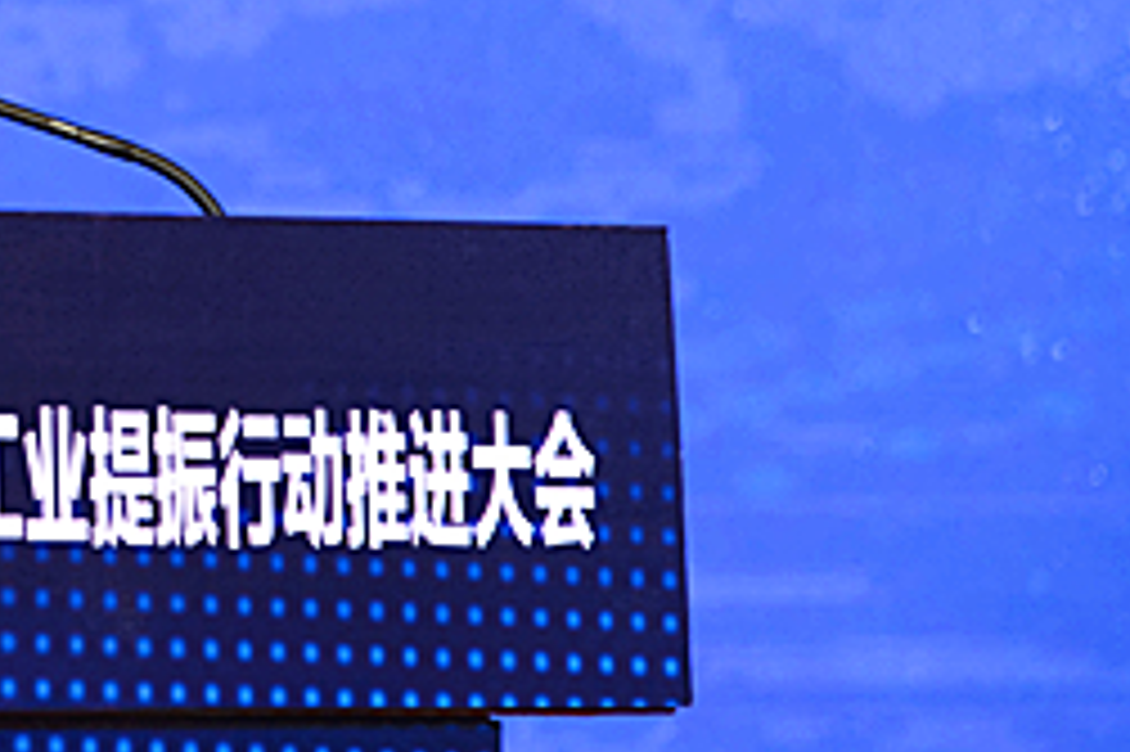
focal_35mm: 383
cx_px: -351
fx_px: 12014
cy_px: -200
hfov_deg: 5.4
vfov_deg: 3.6
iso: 1250
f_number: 4
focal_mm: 120
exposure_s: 1/200
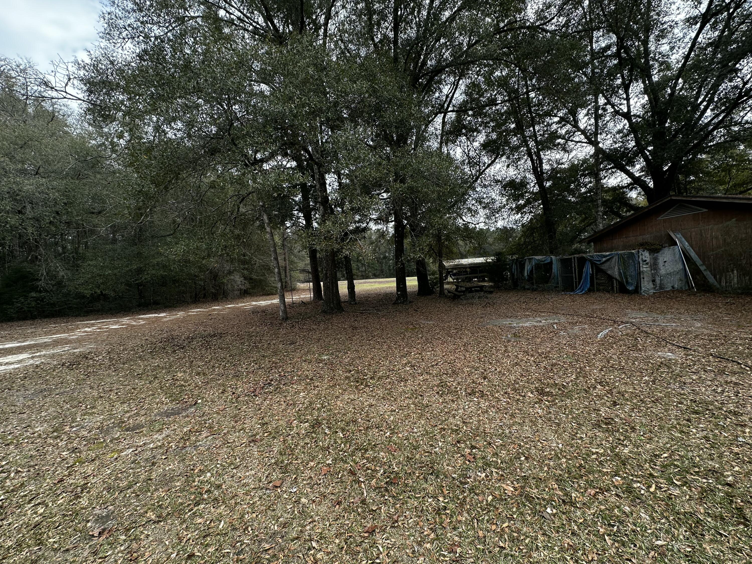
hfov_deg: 102.1
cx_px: 376
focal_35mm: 14
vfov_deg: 85.7
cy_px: 282
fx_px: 304
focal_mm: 2.22
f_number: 2.2
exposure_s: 1/346
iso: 40
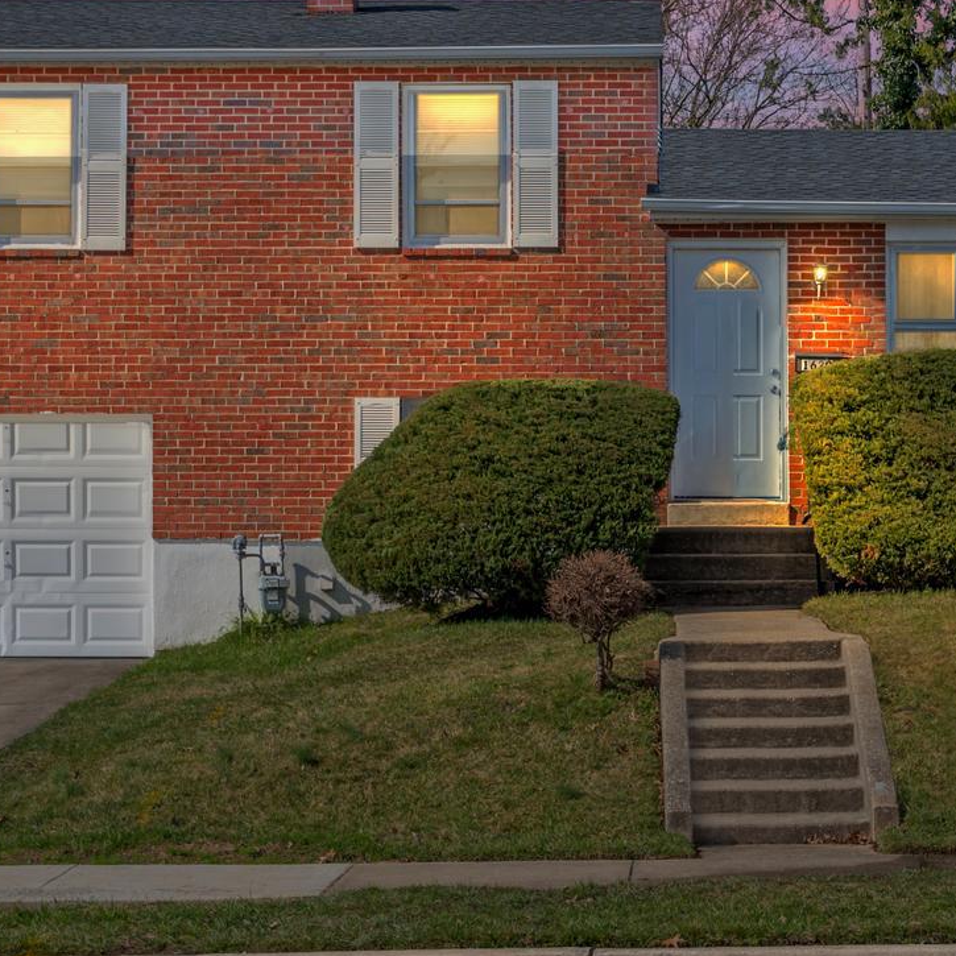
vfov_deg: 20.3
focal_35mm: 84
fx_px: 2625
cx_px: 659
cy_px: 107
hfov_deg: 20.6
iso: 100
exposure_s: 1/400
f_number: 8
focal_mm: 35
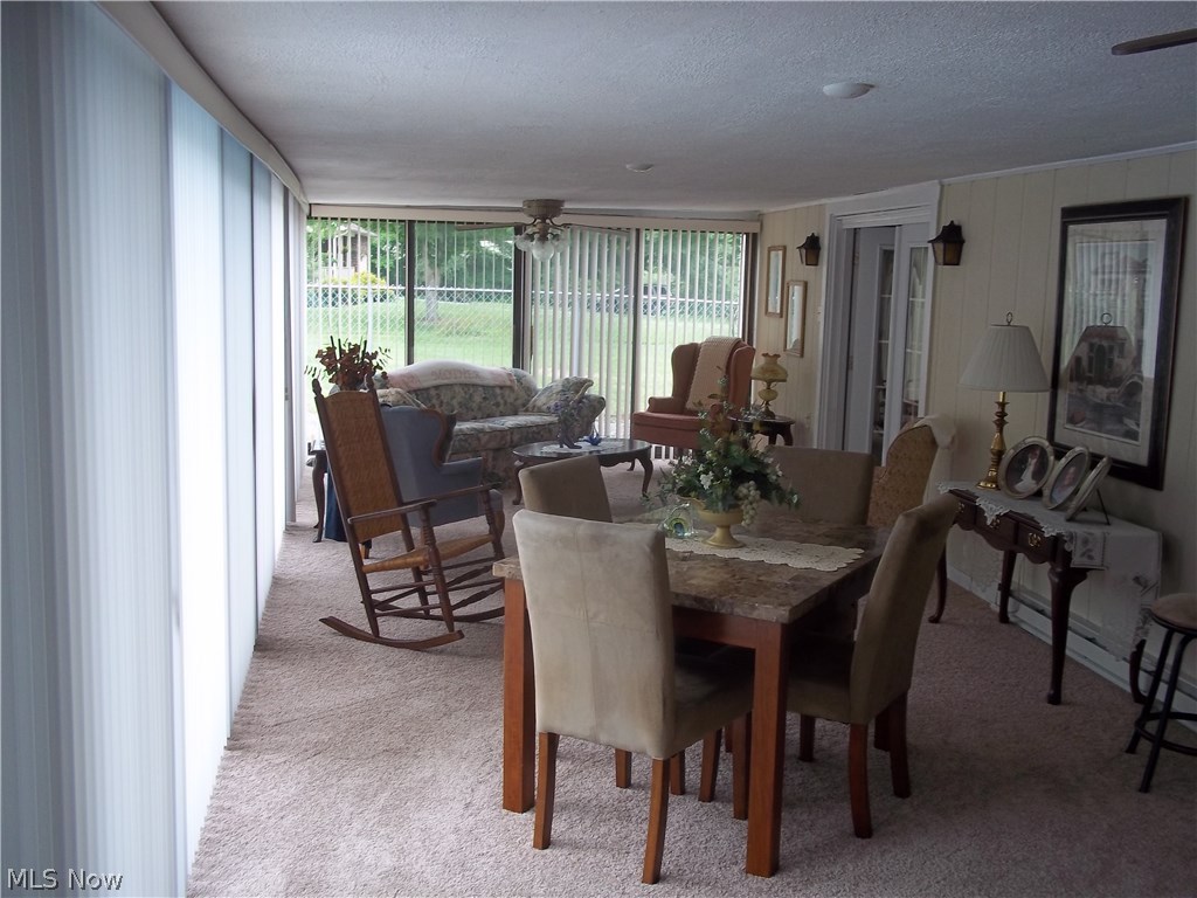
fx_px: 1245
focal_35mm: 36
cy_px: 449
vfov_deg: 39.7
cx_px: 598
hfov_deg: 51.4
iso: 80
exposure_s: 1/50
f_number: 3.1
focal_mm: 6.5
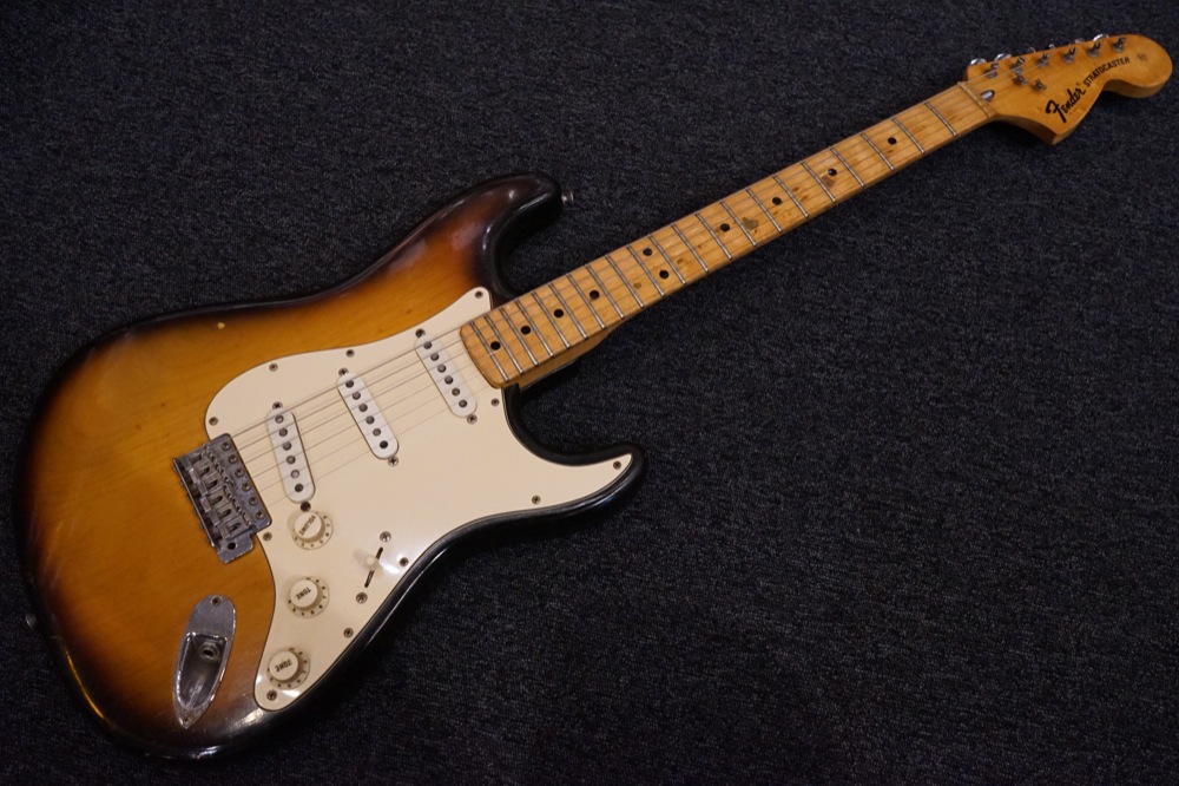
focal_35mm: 28
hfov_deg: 65.5
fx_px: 917
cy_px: 393
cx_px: 590
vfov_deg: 46.4
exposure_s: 1/50
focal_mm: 28
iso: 6400
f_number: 7.1
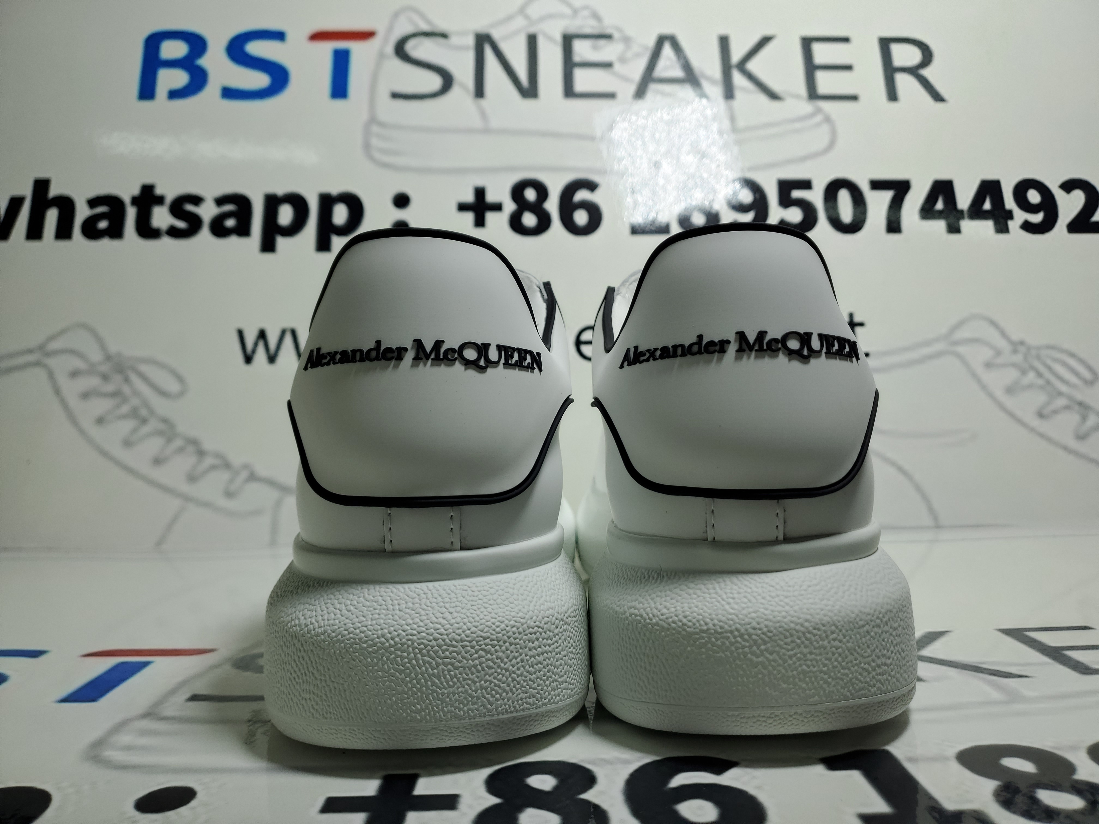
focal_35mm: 26
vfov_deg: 53.1
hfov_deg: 67.3
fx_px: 825
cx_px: 550
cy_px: 412
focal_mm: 4.3
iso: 50
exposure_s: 1/827
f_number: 1.5
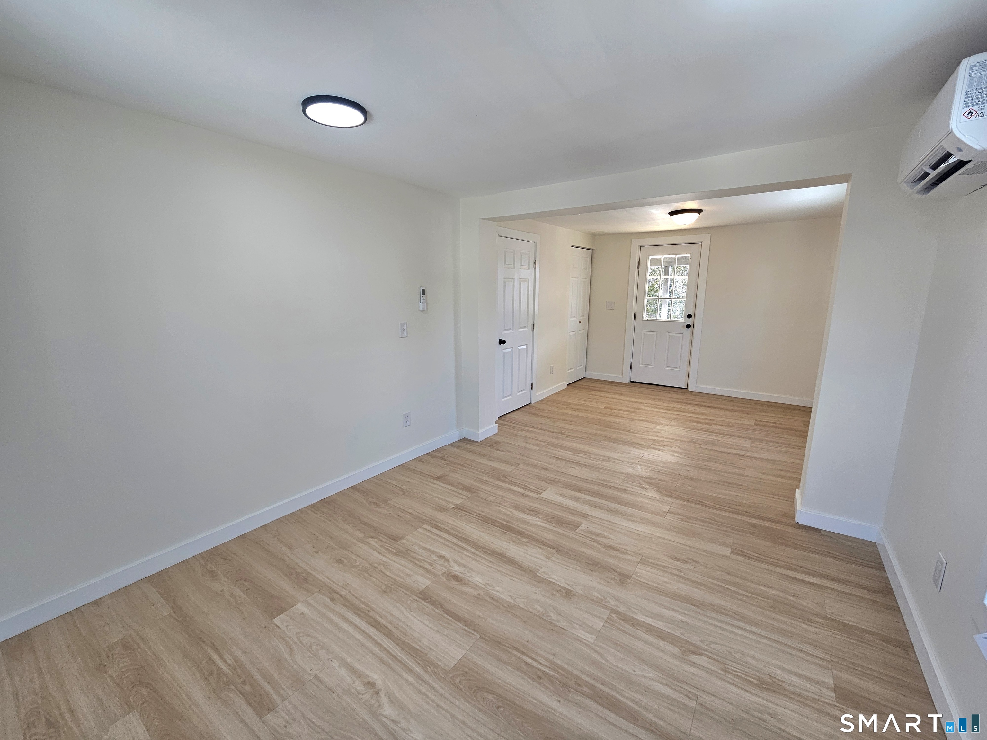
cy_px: 370
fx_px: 371
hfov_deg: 106.2
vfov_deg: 89.9
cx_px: 494
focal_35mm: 13
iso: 50
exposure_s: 1/60.2
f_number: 2.2
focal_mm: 2.2
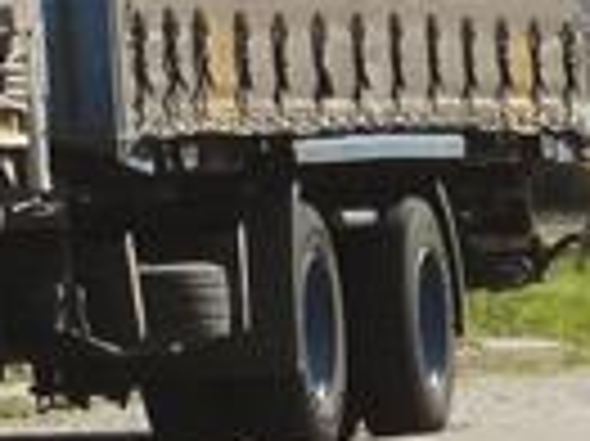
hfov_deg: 2.8
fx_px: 11937
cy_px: -490
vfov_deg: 2.1
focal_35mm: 701
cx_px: -955
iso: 160
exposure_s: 1/400
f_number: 5.3
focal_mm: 20.6
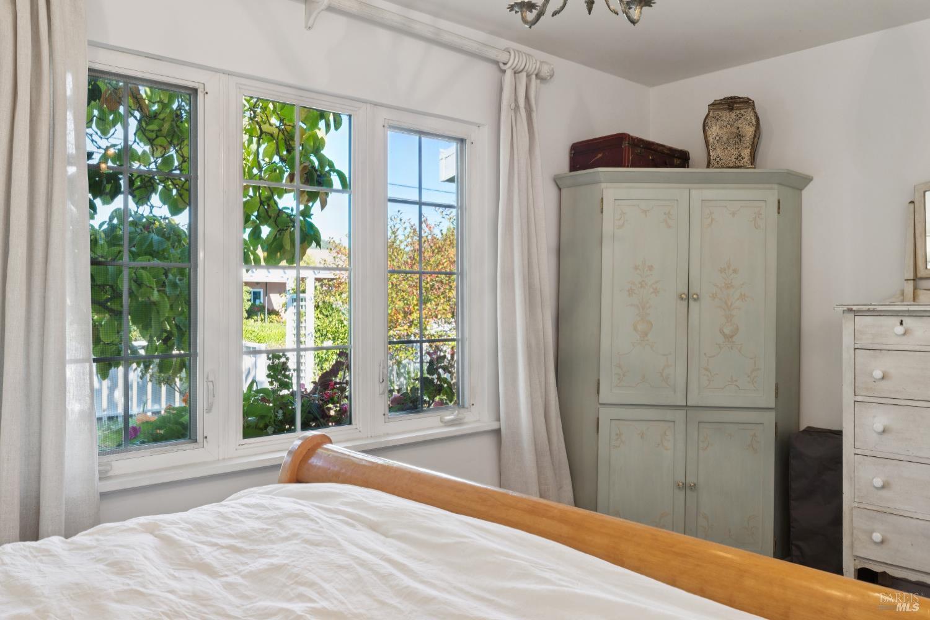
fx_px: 749
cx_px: 465
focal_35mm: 29
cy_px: 310
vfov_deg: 45.0
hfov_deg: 63.7
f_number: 11
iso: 320
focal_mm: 29
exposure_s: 1/15
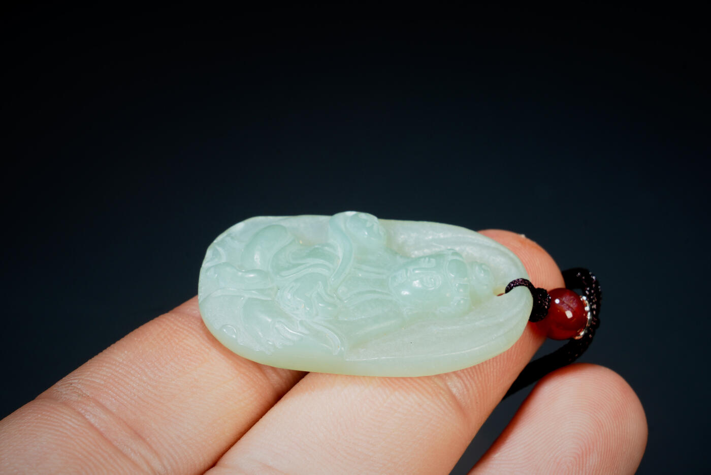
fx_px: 3101
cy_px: 238
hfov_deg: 13.1
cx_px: 356
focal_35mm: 157
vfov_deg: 8.7
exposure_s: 1/160
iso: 100
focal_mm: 105
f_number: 18
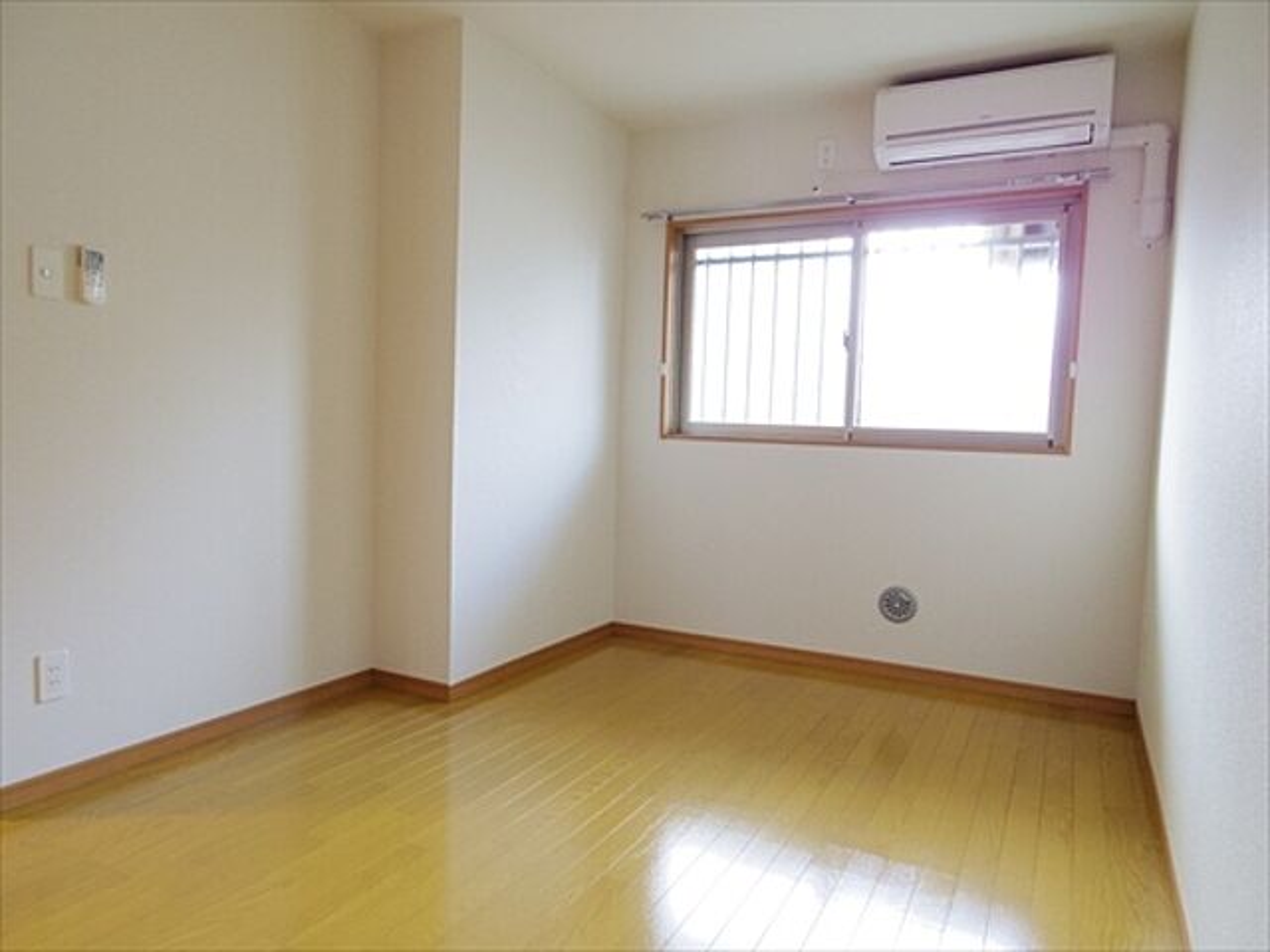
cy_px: 476
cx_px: 635
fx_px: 844
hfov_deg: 73.9
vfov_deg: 58.9
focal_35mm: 23
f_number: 2.8
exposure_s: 1/40
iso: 640
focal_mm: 5
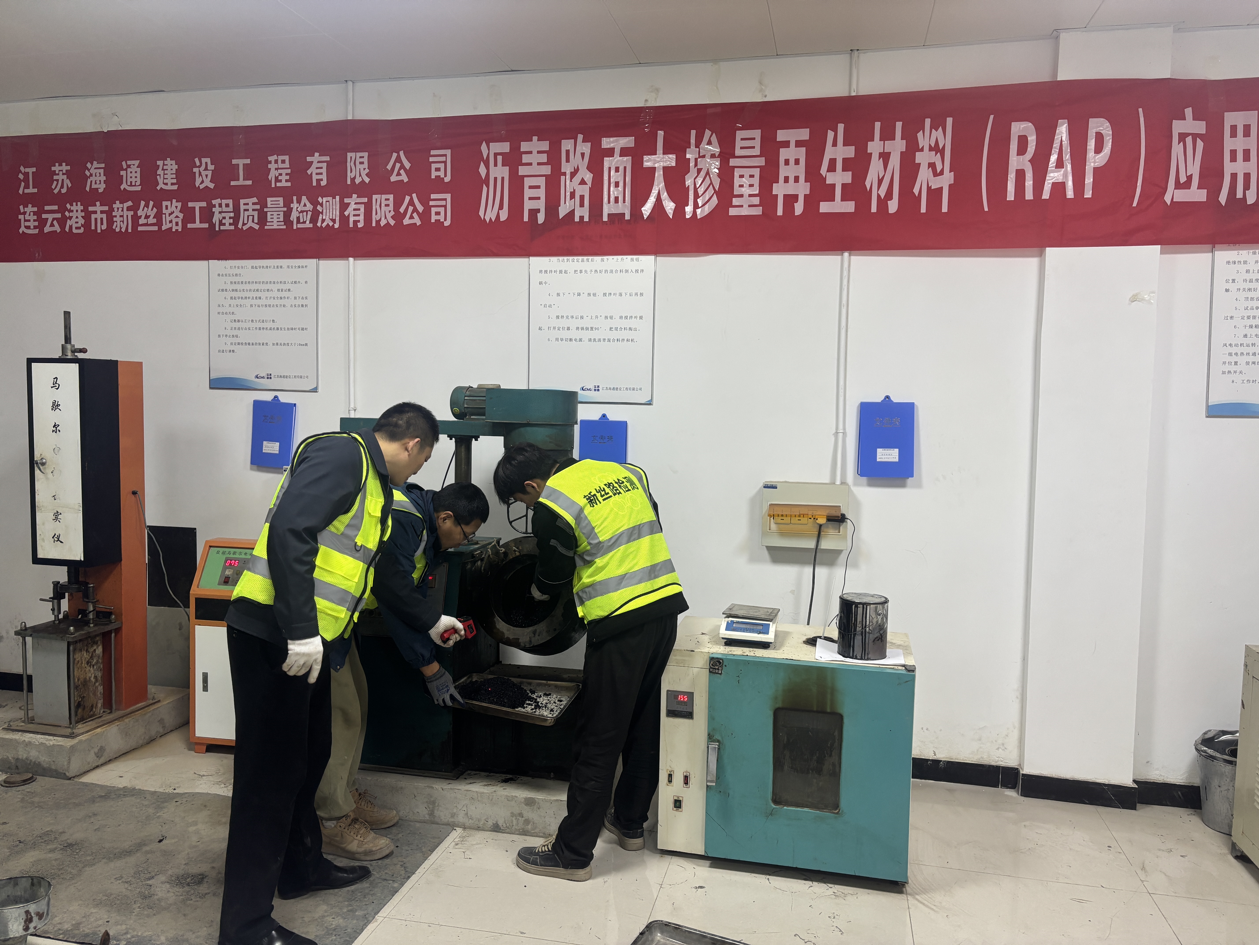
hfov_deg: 67.3
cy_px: 472
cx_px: 630
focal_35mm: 26
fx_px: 946
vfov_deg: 53.1
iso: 125
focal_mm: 5.96
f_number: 1.6
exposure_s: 1/100
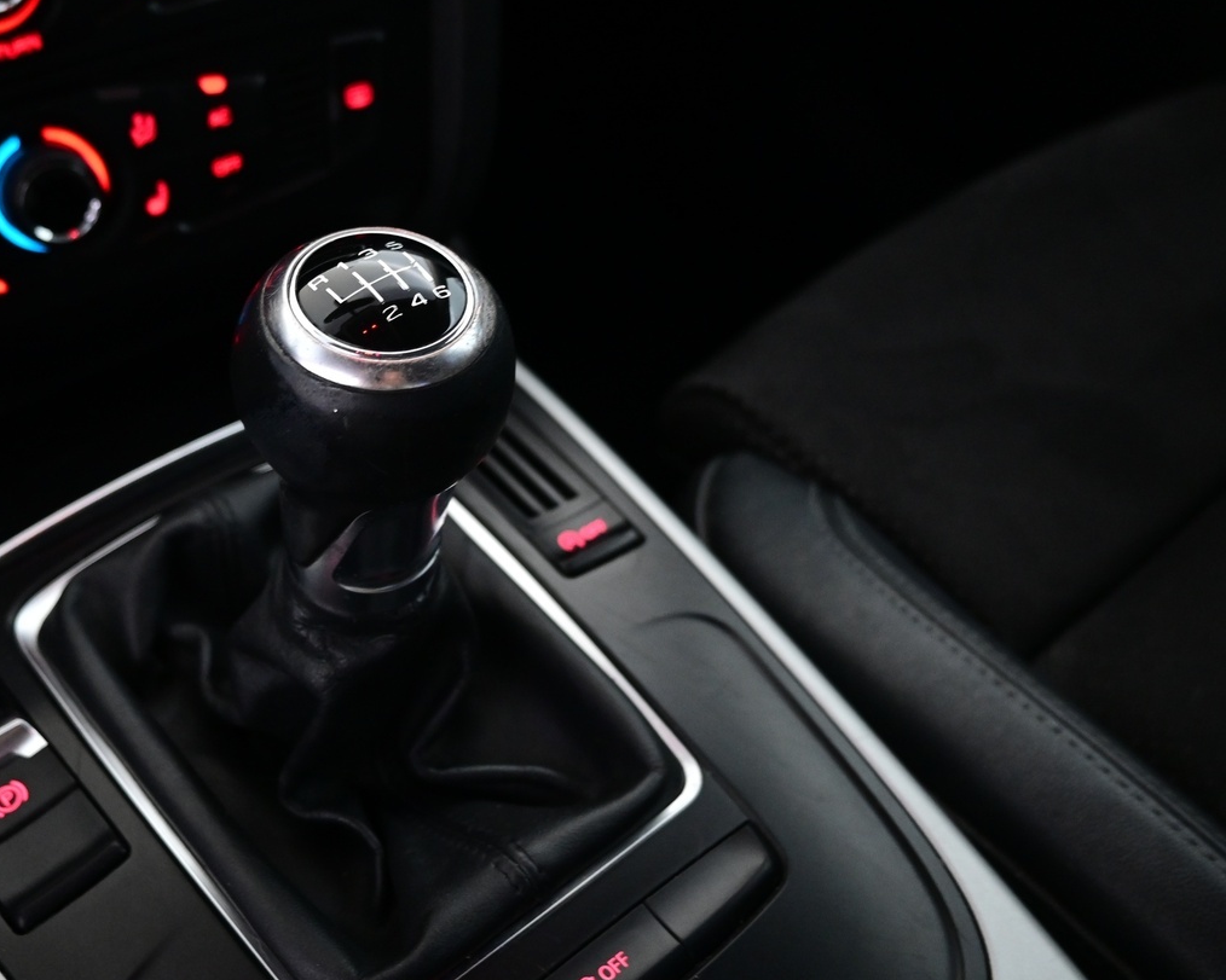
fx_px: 1306
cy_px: 482
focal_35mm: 36
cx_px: 406
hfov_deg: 49.4
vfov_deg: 41.1
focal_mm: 16
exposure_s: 1/25
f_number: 3.5
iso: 1600
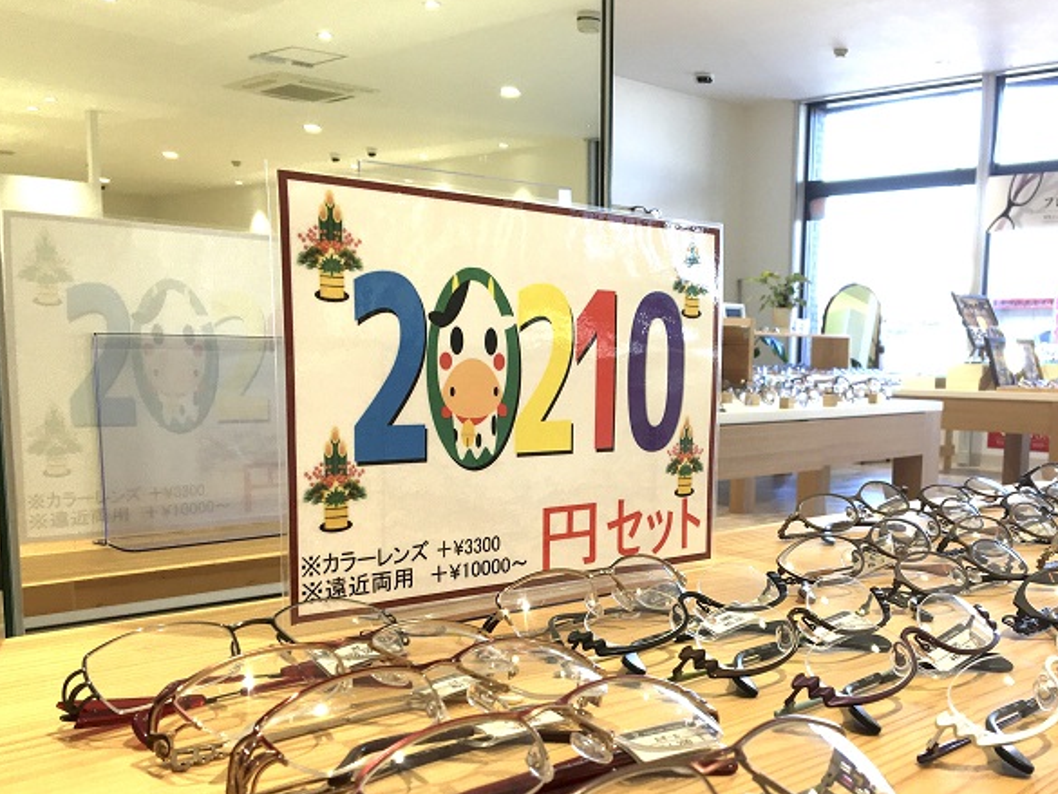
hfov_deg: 46.4
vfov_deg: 35.6
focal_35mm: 40
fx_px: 1223
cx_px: 665
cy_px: 534
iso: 40
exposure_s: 1/100
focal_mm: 4.15
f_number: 2.2
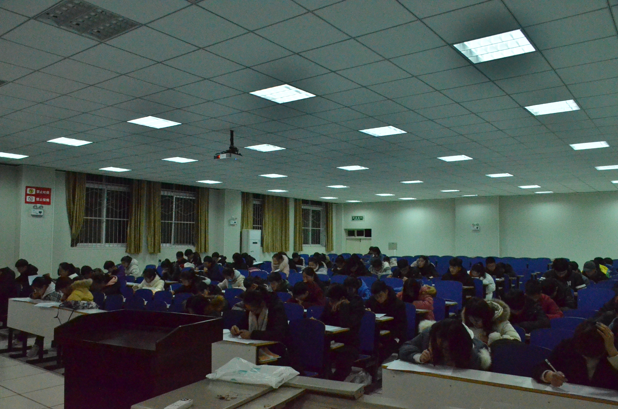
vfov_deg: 43.4
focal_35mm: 30
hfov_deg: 62.0
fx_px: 514
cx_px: 309
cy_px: 204
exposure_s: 1/200
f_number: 7.1
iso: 6400
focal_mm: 20
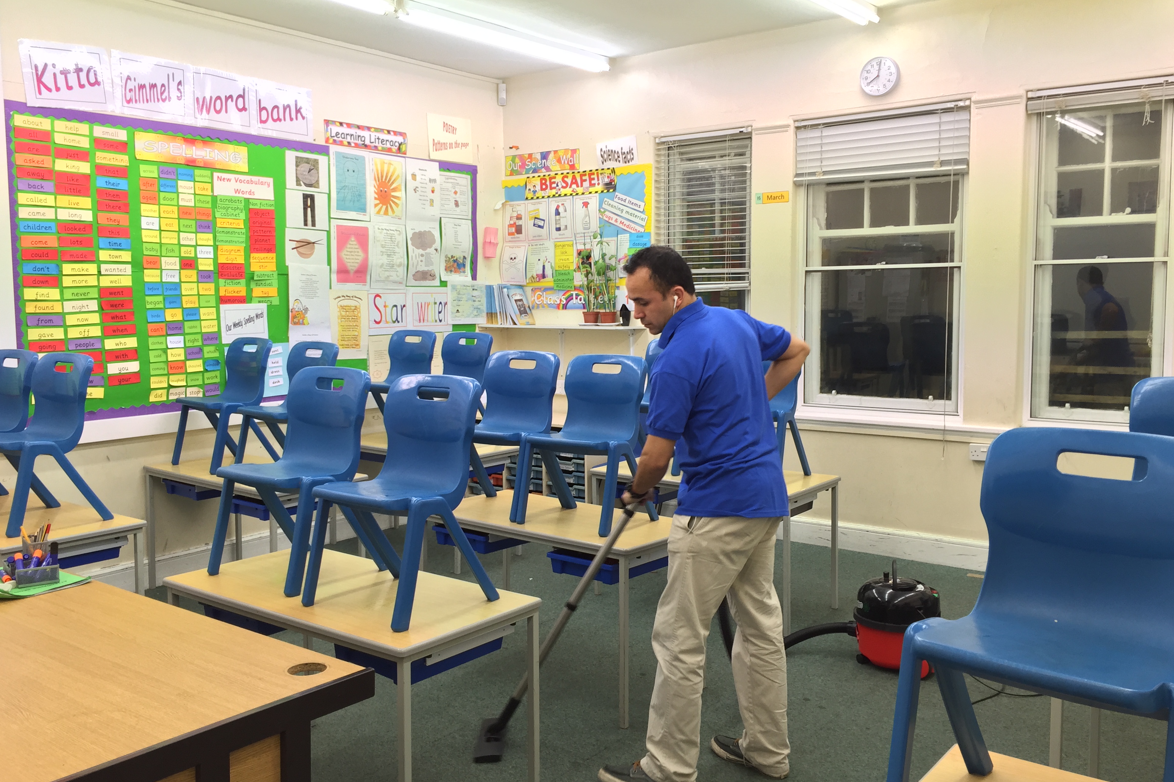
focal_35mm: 31
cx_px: 572
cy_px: 403
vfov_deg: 42.3
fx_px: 1011
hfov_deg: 60.3
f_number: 2.2
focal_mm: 4.15
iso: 40
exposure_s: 1/50
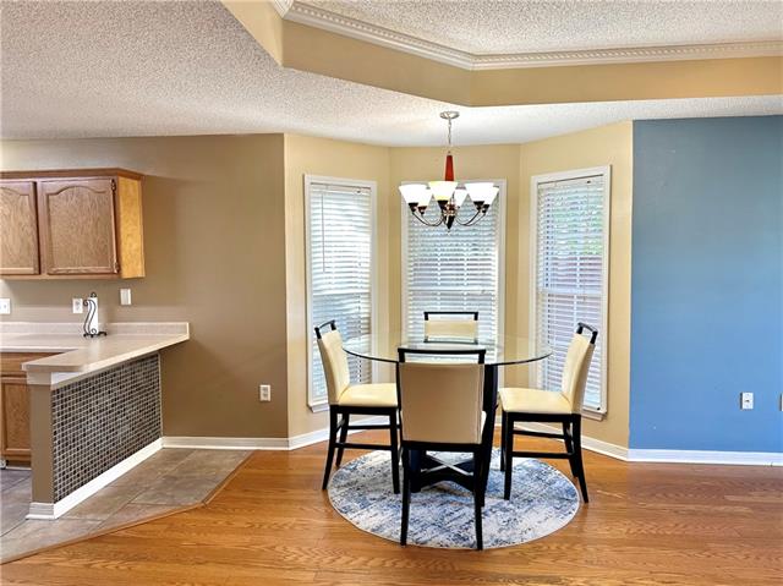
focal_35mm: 24
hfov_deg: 71.6
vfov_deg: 56.8
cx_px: 392
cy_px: 293
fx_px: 542
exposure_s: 1/120
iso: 100
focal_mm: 6.86
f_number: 1.78
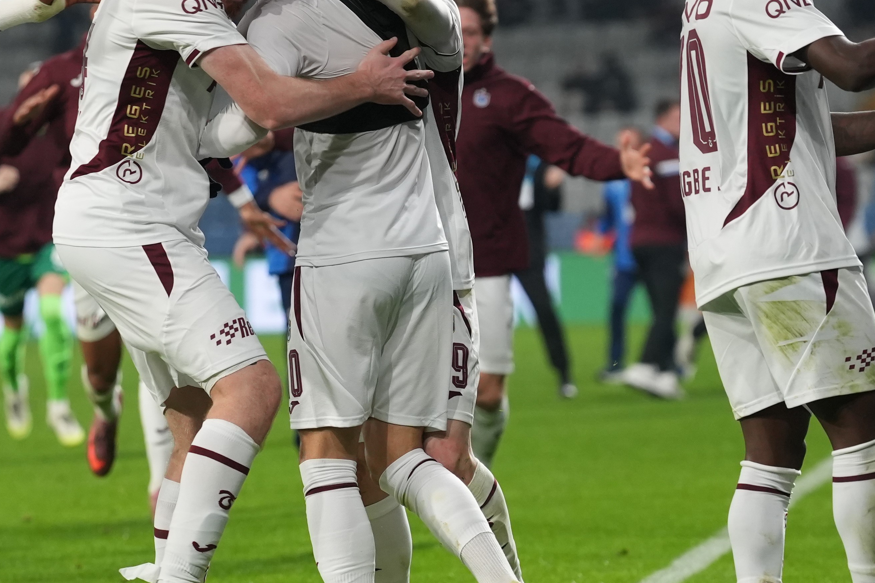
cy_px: 259
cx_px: 357
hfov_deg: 5.7
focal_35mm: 364
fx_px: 8846
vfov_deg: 3.8
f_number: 3.2
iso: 2000
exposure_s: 1/1250
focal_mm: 139
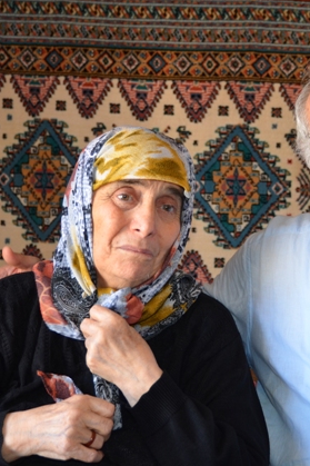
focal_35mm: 64
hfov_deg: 21.1
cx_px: 224
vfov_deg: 31.4
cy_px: 234
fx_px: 827
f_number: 3.2
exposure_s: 1/60
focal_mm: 28
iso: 400
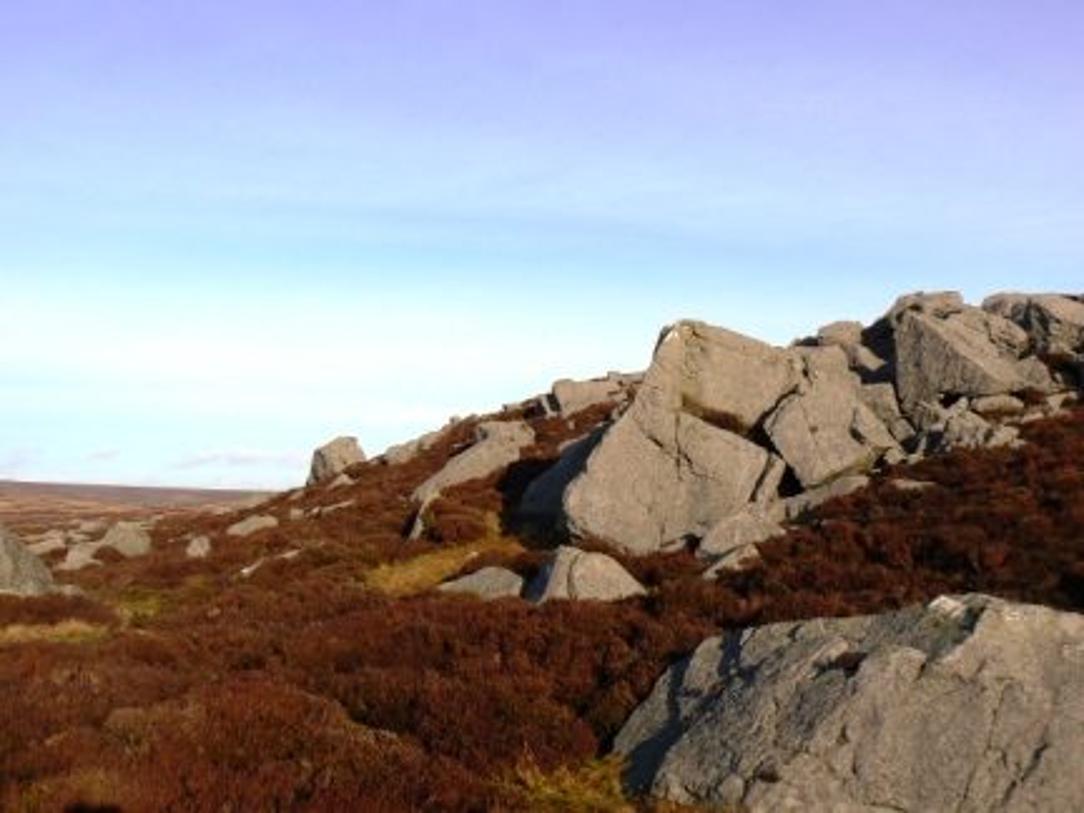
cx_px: 542
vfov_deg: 39.7
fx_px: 1127
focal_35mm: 36
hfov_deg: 51.4
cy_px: 406
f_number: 7.1
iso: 80
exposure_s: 1/400
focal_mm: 6
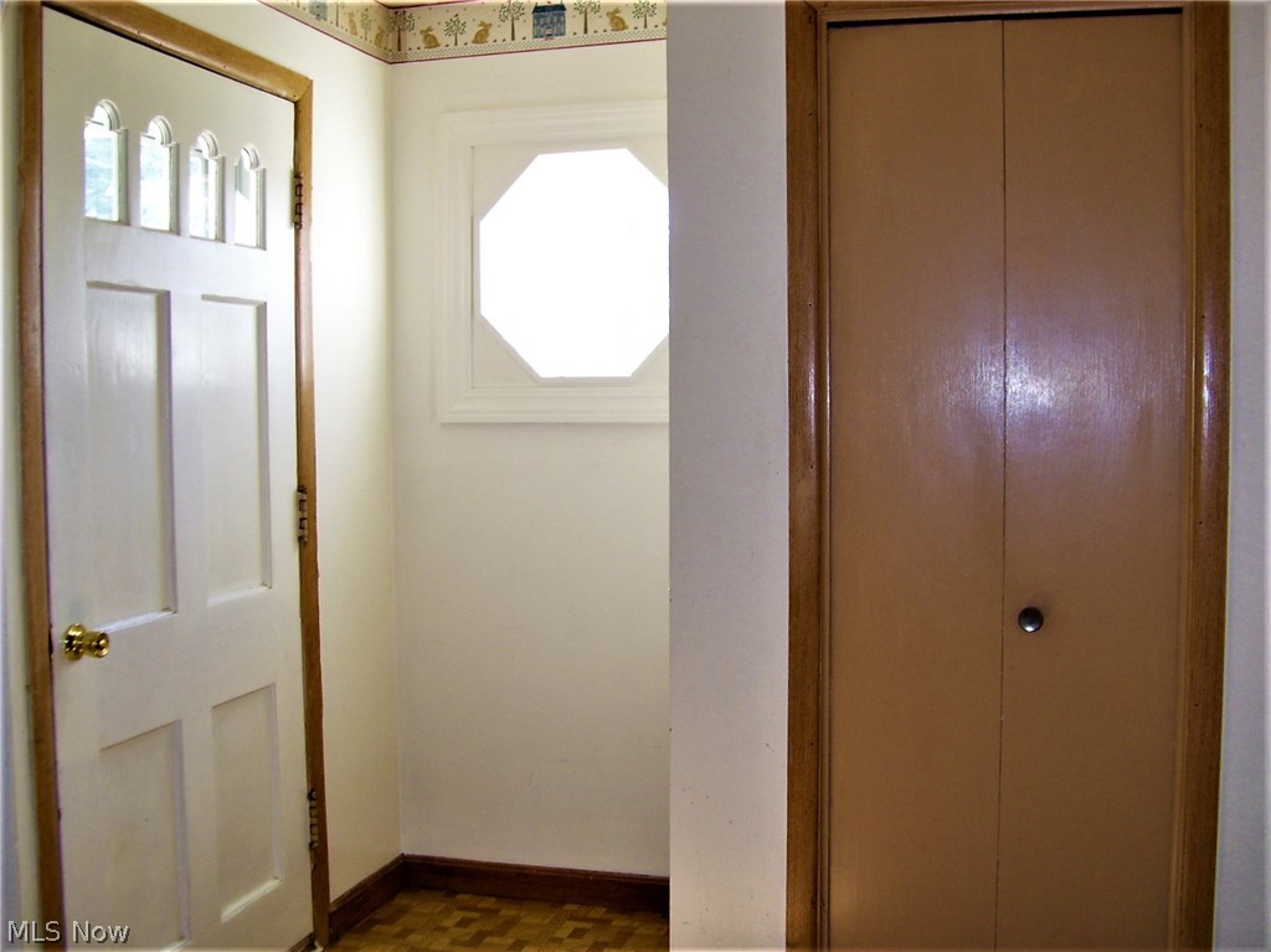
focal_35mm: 36
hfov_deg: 51.4
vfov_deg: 39.6
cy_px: 476
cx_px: 636
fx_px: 1321
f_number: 2.7
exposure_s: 1/60
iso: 80
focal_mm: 6
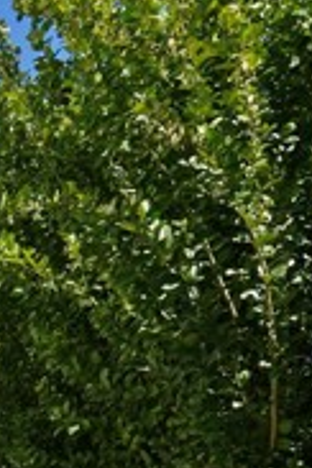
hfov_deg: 19.6
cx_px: -189
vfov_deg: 29.5
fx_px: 751
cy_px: 568
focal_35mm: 58
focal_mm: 11
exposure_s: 1/200
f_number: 7.1
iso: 100
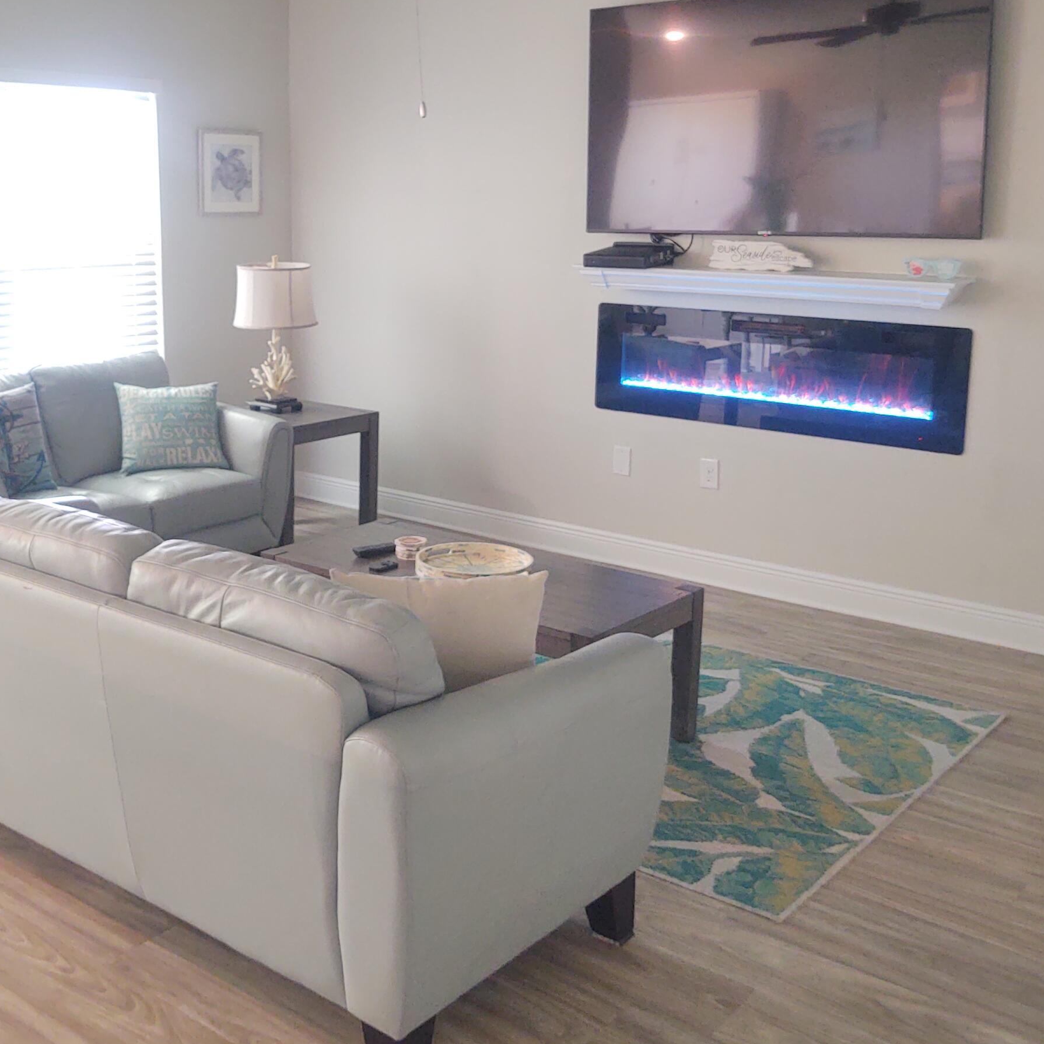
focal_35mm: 40
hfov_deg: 41.4
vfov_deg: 41.6
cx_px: 357
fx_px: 1365
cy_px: 398
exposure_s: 1/24
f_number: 1.7
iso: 422
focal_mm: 4.75
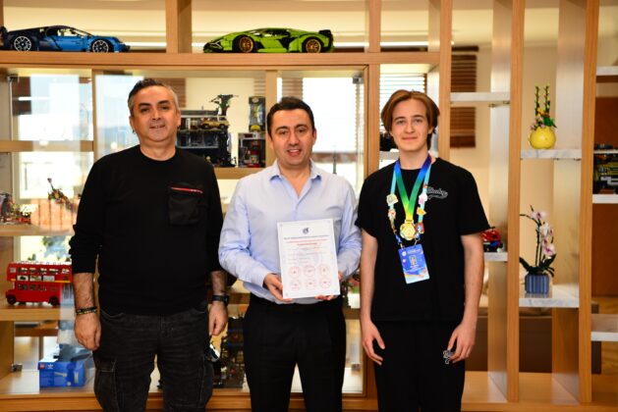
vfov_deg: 24.6
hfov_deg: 36.2
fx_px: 945
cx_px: 309
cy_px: 206
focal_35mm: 55
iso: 800
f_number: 2.8
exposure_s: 1/200
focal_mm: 55
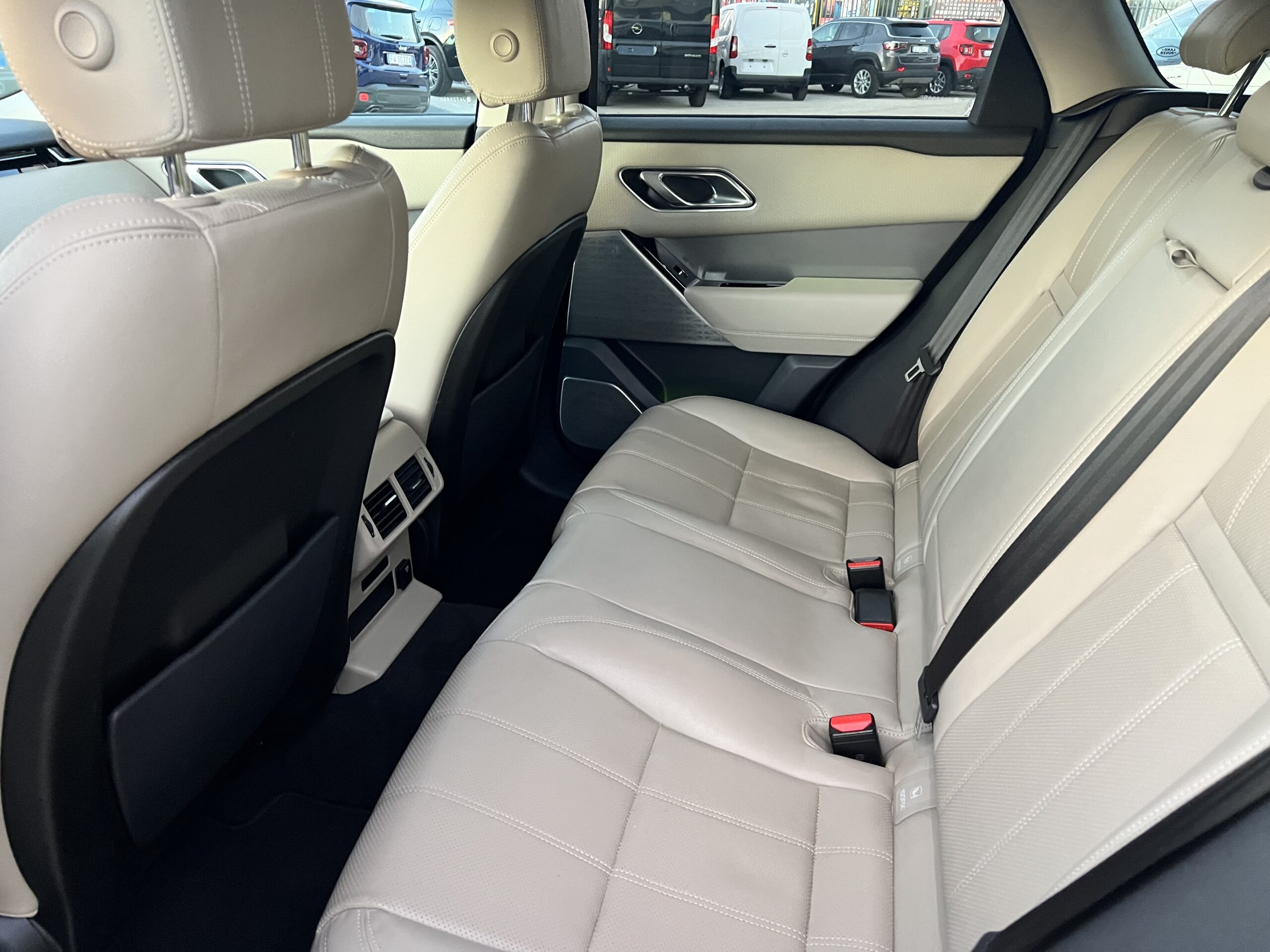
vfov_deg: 53.1
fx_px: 954
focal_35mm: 26
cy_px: 476
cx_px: 635
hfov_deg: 67.3
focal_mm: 5.7
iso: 400
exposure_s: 1/33
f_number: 1.5
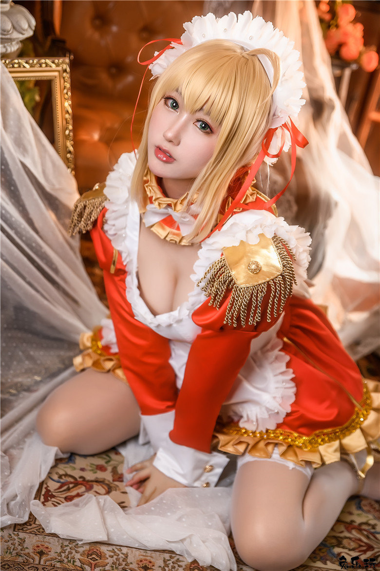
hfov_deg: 24.2
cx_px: 190
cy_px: 286
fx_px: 888
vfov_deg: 35.7
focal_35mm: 56
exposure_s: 1/80
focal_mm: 56
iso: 800
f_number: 3.5
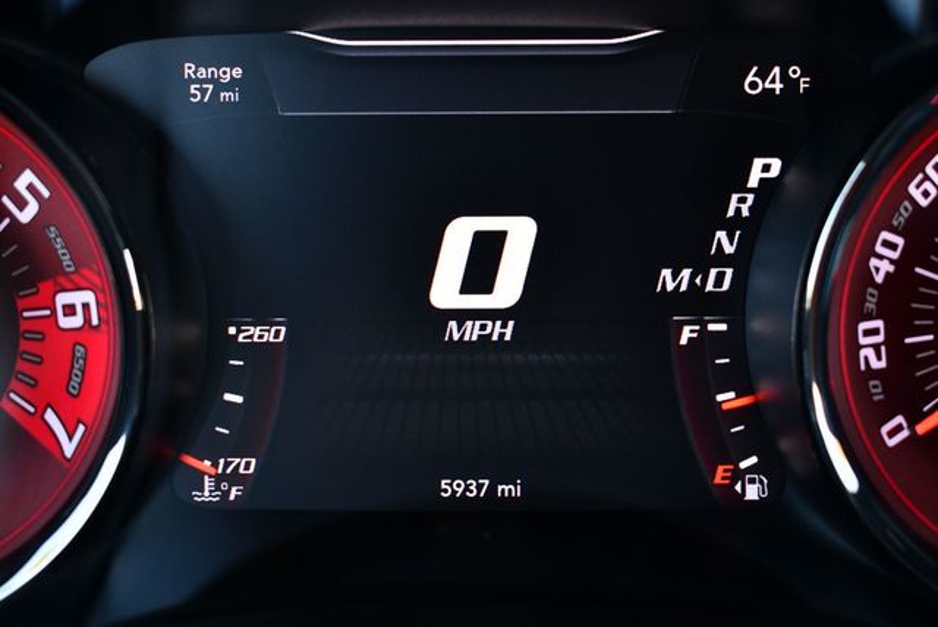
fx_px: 1878
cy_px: 314
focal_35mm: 72
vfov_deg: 19.0
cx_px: 469
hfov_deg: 28.0
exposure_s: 1/160
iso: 800
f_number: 4.8
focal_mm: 36
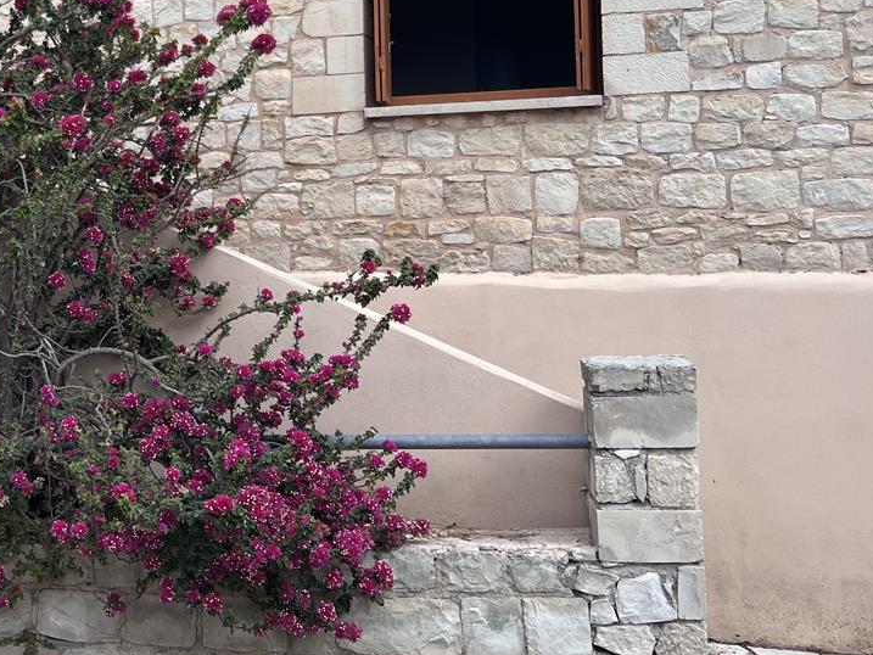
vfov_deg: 25.0
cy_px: 169
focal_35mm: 58
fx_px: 1463
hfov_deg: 31.6
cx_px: 82
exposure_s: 1/1934
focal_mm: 5.7
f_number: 1.5
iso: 50
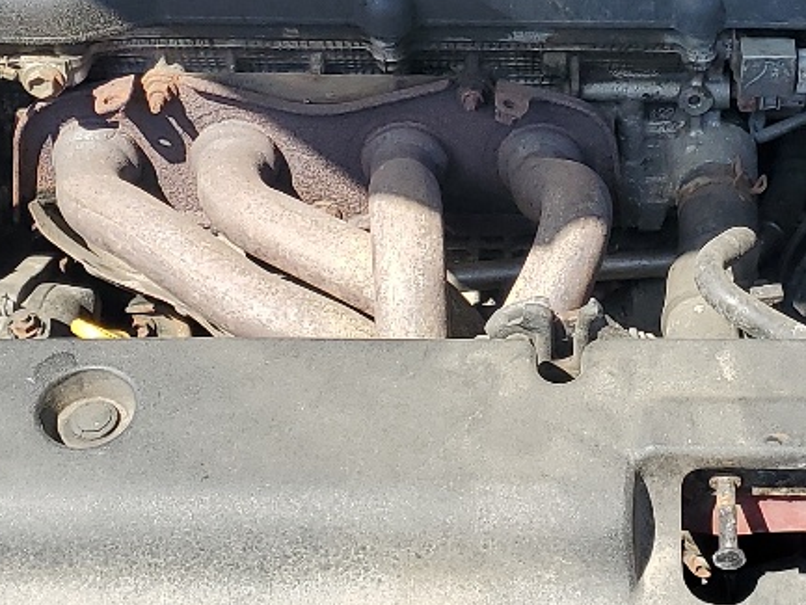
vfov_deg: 15.2
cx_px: 598
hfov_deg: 20.3
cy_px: 30
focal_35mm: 96
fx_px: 2236
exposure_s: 1/1250
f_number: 1.5
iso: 50
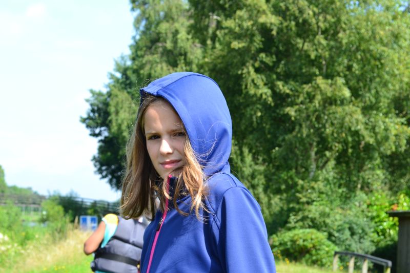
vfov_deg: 16.5
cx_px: 205
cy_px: 136
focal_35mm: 82
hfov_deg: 24.6
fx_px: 939
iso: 400
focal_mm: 55
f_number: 10
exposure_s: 1/200
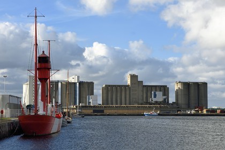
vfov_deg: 14.4
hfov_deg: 21.5
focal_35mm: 95
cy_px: 75
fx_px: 594
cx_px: 112
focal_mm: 95
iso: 200
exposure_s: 1/320
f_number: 11
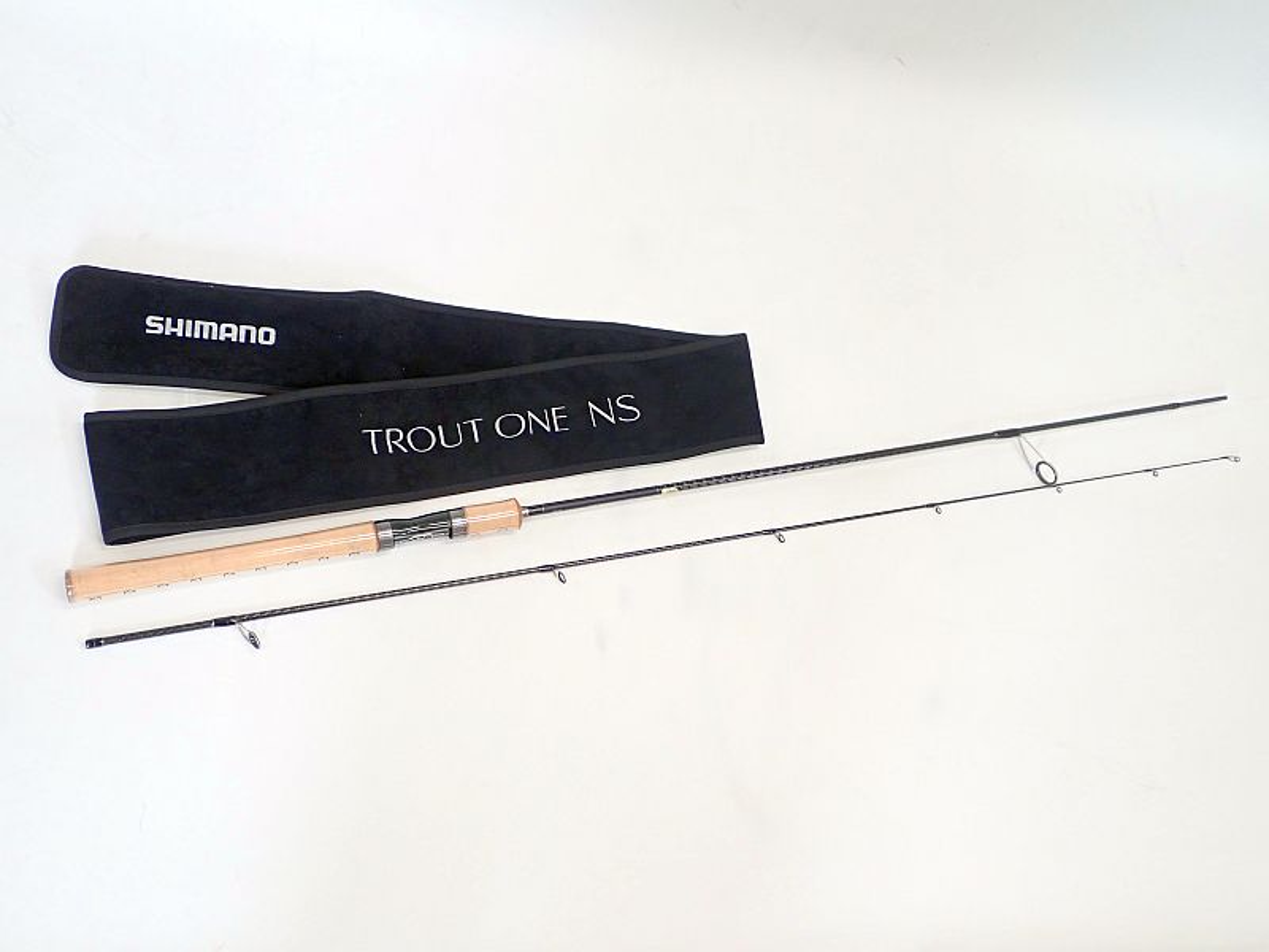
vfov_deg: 40.7
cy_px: 476
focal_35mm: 35
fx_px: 1283
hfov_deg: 52.6
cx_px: 634
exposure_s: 1/40
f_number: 2.6
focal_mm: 6.42
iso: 320
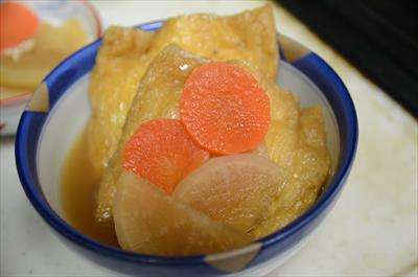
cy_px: 138
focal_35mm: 63
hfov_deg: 32.0
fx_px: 730
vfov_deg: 21.5
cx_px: 209
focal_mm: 42
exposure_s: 1/20
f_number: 3.5
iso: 400
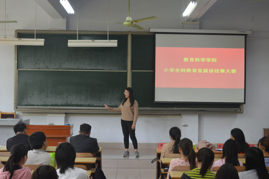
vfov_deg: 28.0
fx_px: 358
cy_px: 90
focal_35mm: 48
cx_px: 134
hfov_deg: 41.1
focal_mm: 32
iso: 720
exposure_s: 1/60
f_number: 4.8
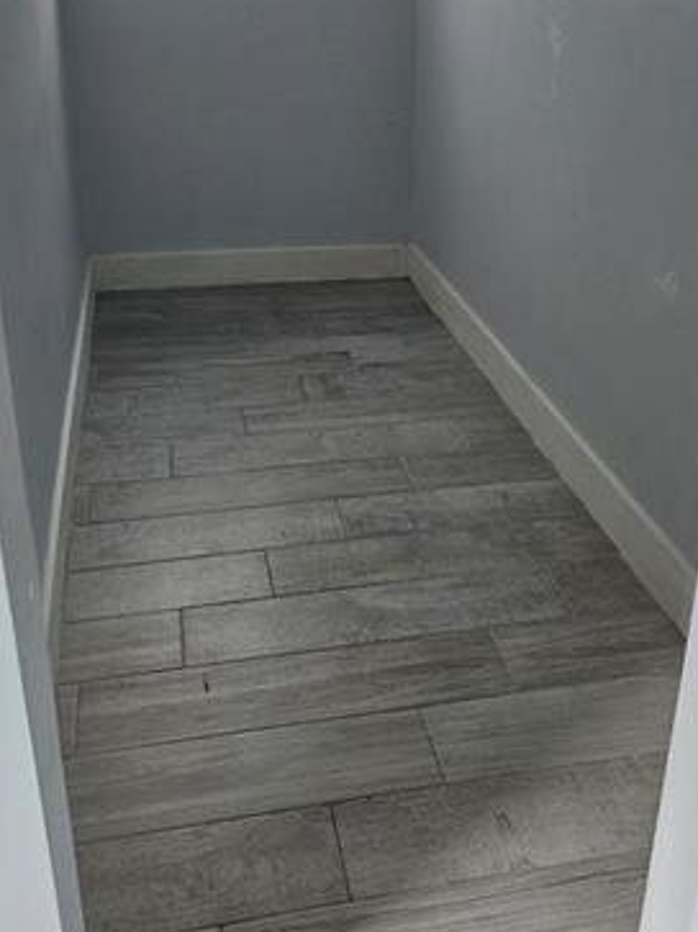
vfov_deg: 48.8
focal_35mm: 38
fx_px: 1022
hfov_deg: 37.6
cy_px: 385
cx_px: 390
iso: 400
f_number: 1.7
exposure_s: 1/120
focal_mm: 6.3
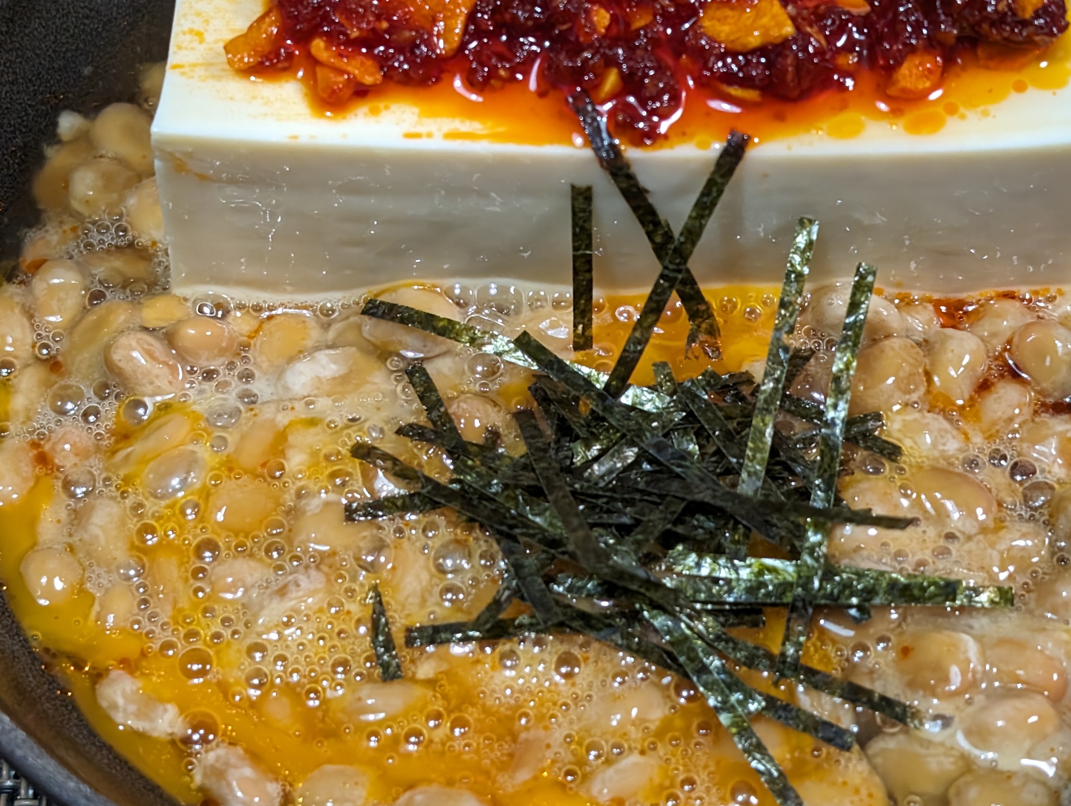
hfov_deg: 26.3
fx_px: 2293
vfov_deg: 19.9
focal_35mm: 74
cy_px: 346
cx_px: 527
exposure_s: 1/52.2
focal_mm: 6.9
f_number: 1.68
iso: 362
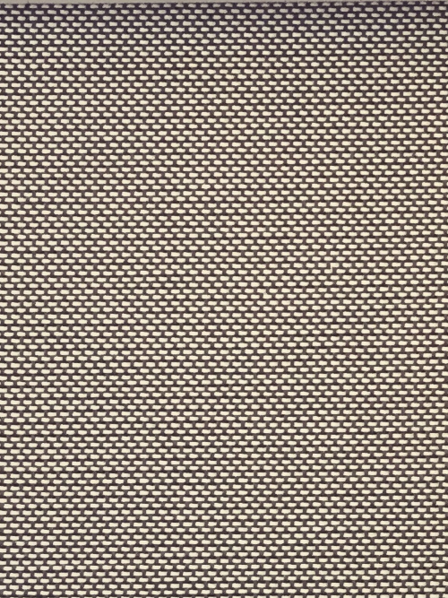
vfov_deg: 13.9
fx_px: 2451
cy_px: 347
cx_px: 353
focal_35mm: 142
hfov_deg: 10.4
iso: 250
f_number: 2.2
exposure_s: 1/33
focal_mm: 4.15
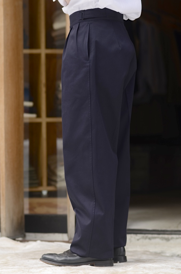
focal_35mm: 128
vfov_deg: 16.1
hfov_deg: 10.7
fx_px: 966
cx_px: 90
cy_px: 137
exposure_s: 1/640
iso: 125
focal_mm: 85
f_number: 2
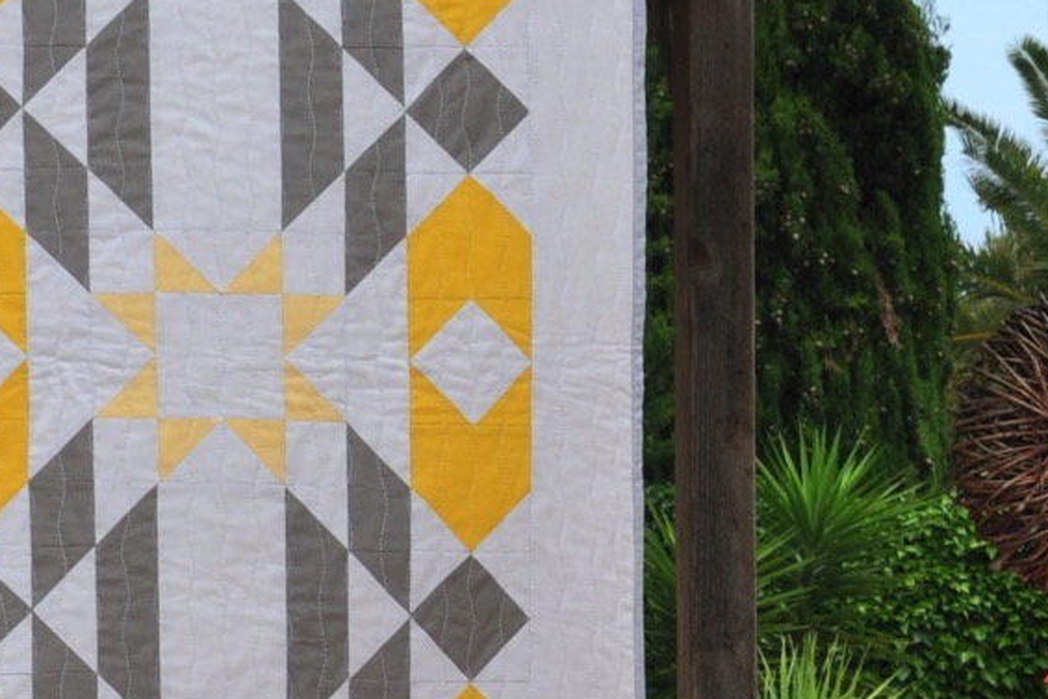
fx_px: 6248
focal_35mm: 215
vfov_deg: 6.4
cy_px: 362
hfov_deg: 9.3
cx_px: -521
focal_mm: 45
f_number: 14
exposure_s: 1/200
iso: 200
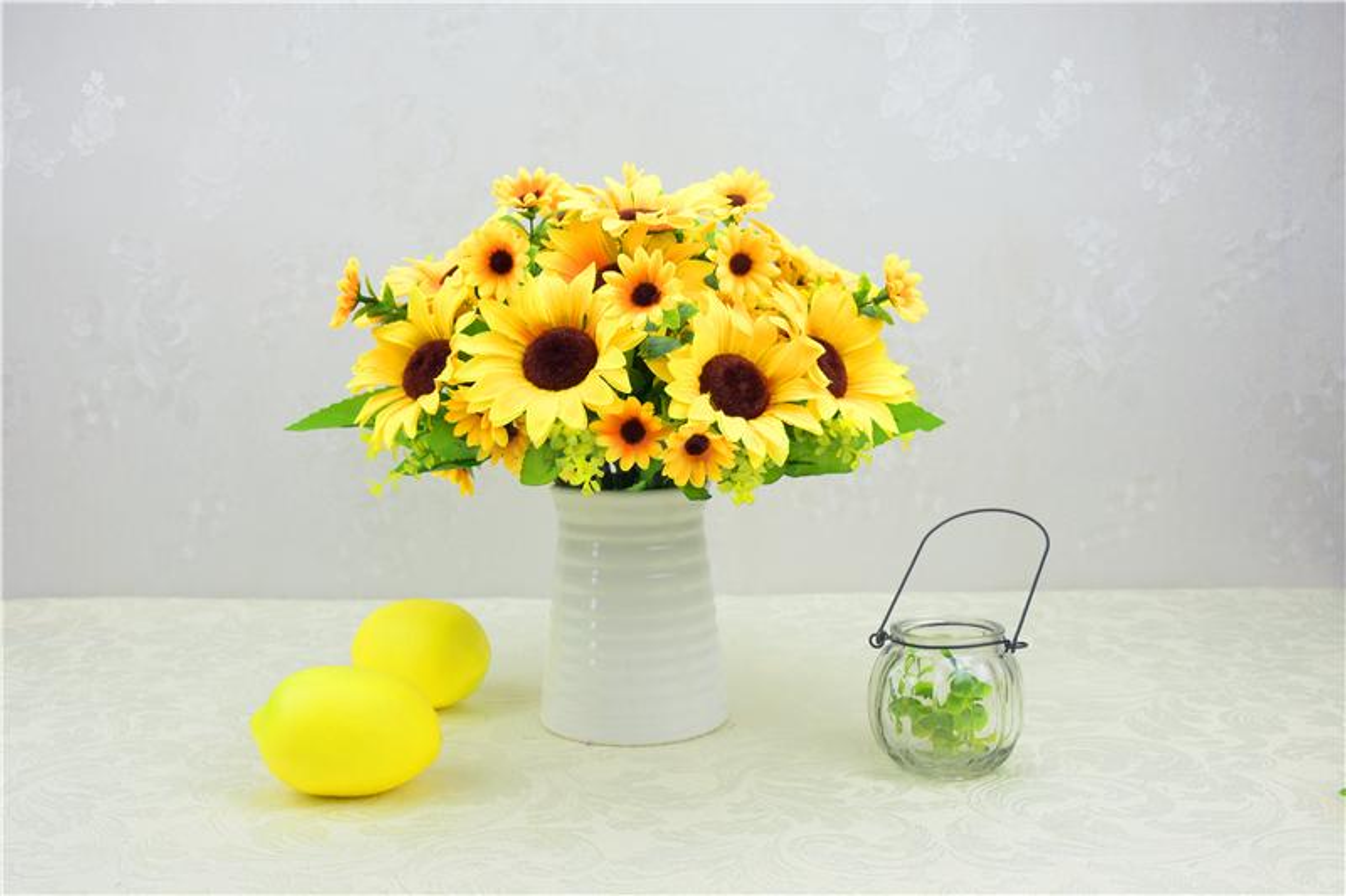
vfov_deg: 36.9
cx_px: 673
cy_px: 448
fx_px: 1346
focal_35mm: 36
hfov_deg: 53.1
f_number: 8
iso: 200
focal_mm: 24
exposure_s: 1/50
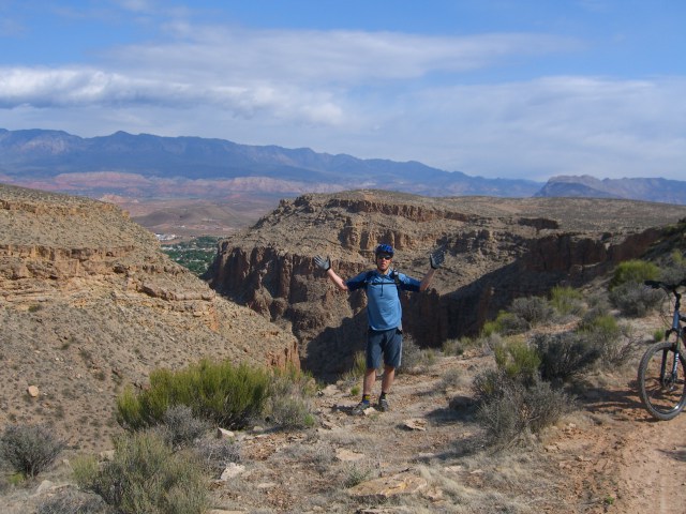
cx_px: 343
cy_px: 257
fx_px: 753
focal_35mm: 38
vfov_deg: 37.7
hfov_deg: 49.0
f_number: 8
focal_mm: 7.9
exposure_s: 1/250
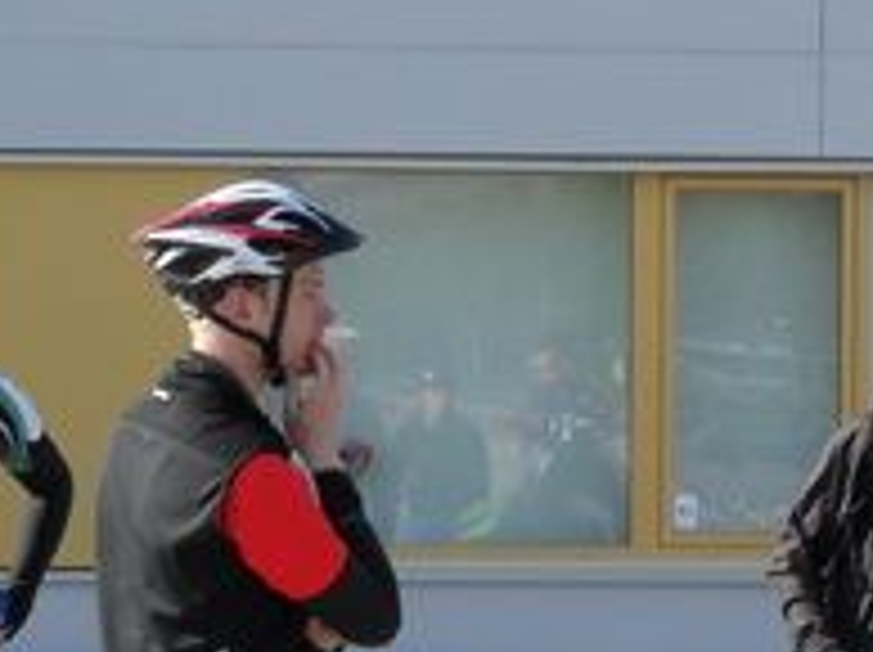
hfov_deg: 8.0
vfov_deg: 6.0
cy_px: 625
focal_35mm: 247
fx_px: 6222
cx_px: 731
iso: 100
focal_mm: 11.7
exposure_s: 1/350
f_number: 4.6
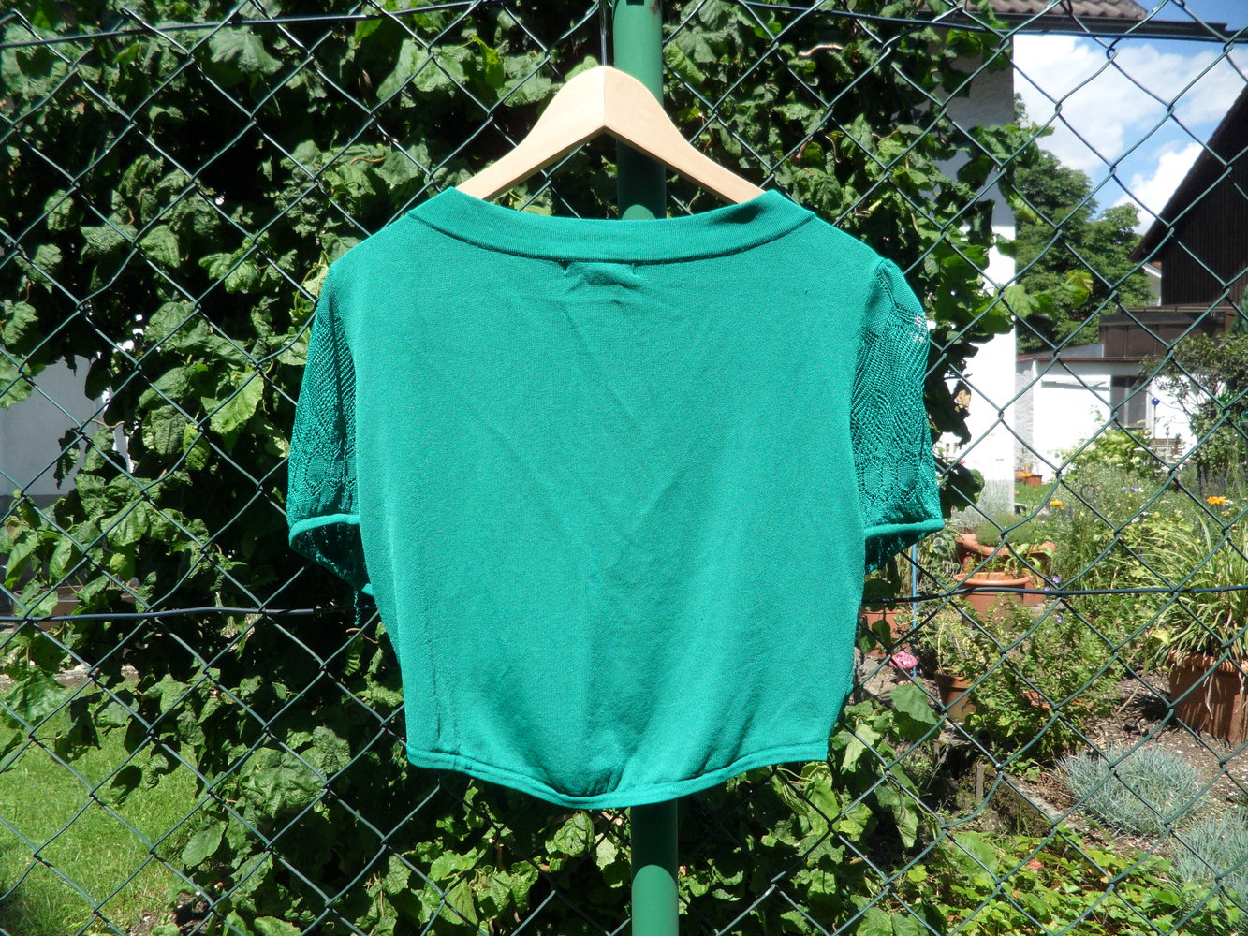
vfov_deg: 51.4
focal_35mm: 27
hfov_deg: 65.3
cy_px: 468
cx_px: 624
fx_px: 974
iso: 80
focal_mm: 4.9
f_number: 3.5
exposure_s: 1/500
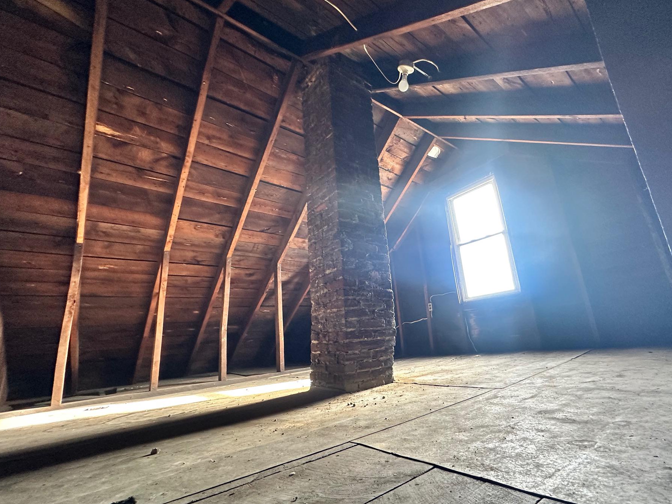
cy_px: 258
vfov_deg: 78.1
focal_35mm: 16
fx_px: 311
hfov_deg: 94.0
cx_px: 378
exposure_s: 1/60
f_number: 2.2
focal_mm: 2.22
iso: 320
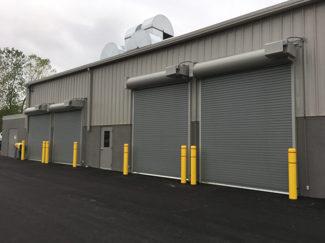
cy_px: 122
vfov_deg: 48.2
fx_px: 272
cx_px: 162
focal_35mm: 29
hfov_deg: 61.7
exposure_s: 1/478
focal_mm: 4.15
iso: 25
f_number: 2.2
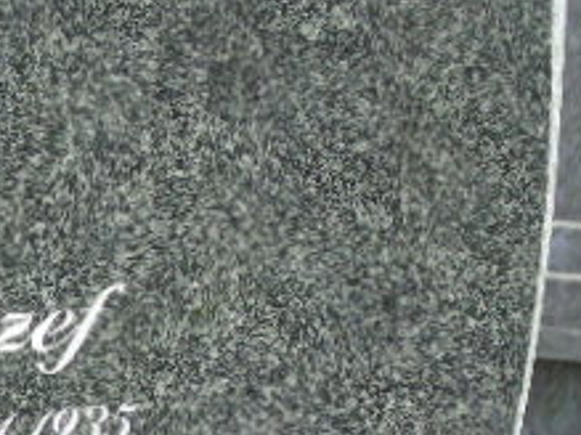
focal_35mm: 363
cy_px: 586
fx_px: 6089
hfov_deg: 5.4
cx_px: -231
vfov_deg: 4.1
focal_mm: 22
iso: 80
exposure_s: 1/250
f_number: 4.6
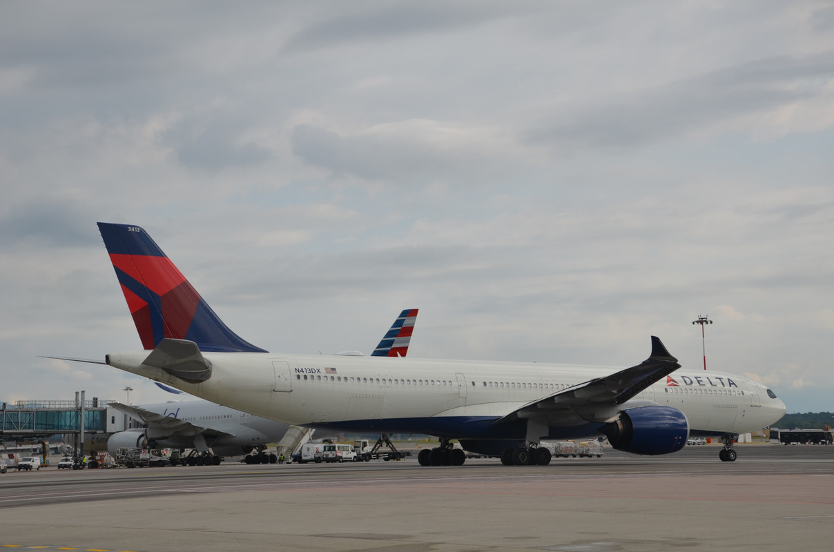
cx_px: 417
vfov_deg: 18.1
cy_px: 276
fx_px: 1734
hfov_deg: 27.0
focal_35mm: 75
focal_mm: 50
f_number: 10
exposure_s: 1/400
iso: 160
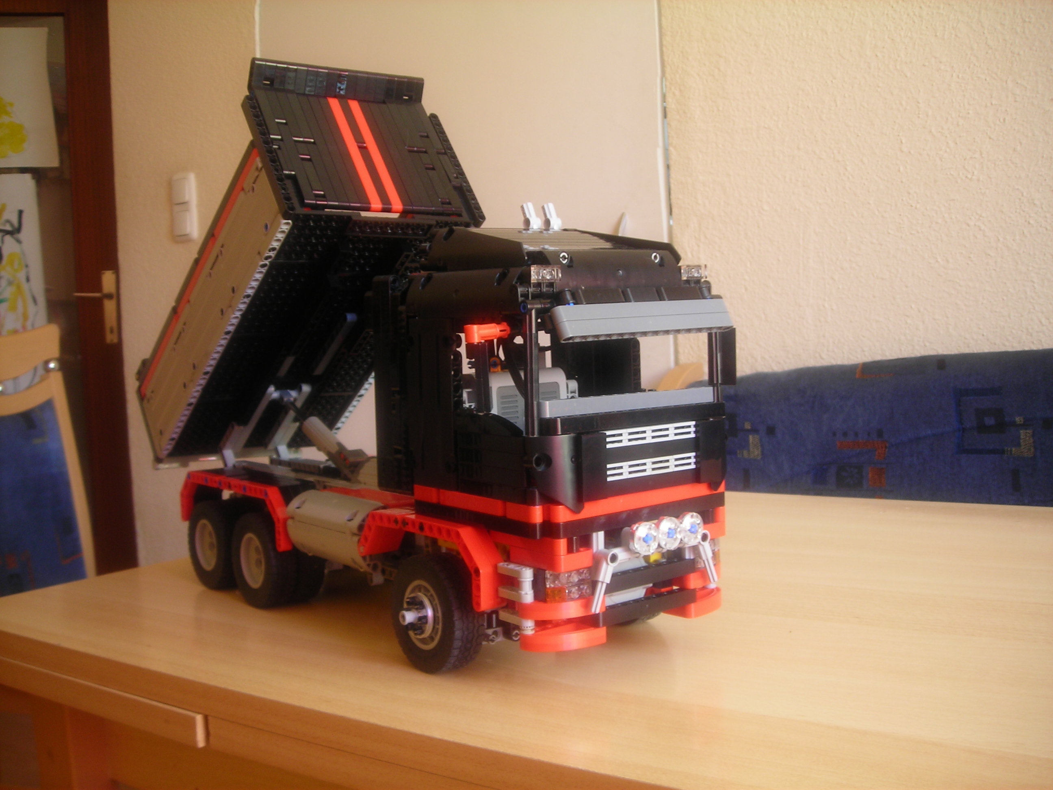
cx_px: 526
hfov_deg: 49.0
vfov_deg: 37.7
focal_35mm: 38
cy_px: 395
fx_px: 1156
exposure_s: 1/6.1
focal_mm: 6.3
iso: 50
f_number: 3.2
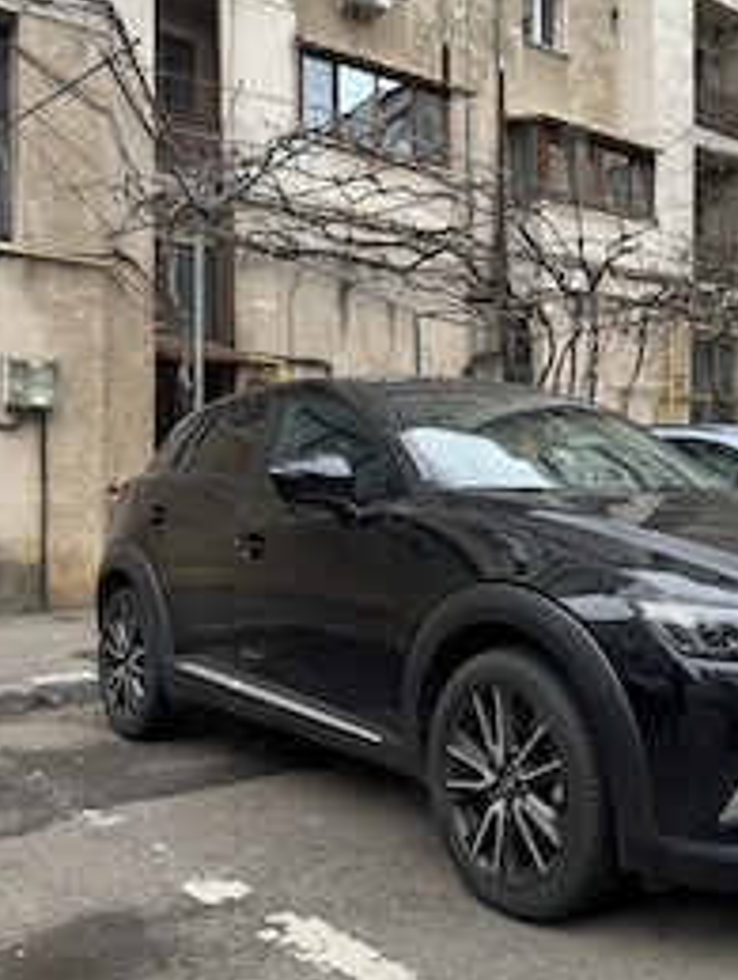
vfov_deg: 50.1
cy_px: 503
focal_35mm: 37
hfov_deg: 37.7
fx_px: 1049
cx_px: 560
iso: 64
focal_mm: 6.76
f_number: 1.78
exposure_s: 1/216
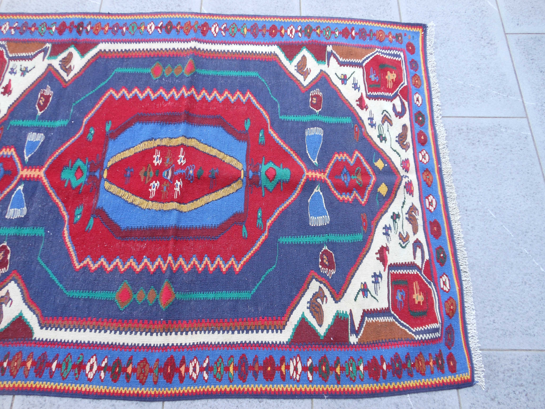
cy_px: 204
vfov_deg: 54.9
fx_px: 394
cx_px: 272
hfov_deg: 69.4
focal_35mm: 25
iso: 80
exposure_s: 1/80
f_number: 3.2
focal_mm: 4.5
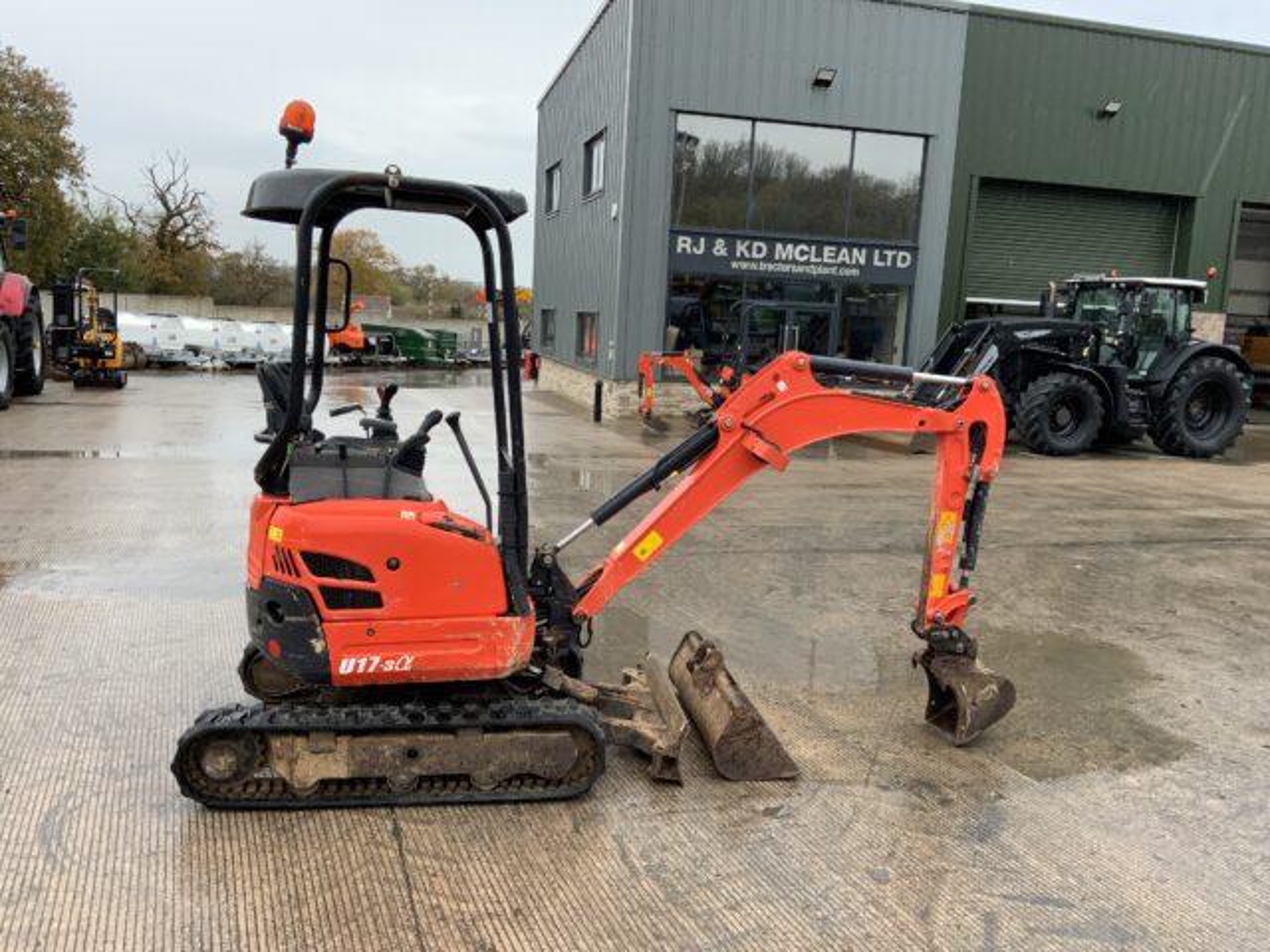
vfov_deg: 48.2
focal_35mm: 29
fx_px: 1064
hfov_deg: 61.7
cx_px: 635
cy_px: 476
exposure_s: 1/216
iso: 16
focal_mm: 3
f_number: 1.8
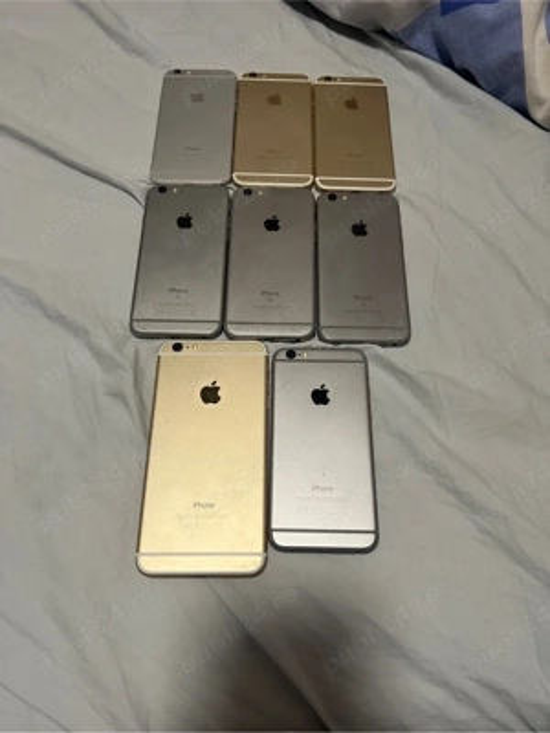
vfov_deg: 67.3
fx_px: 551
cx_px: 275
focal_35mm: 26
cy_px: 366
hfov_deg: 53.1
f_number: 1.5
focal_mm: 5.7
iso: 125
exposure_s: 1/50
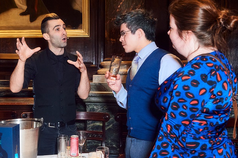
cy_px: 87
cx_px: 93
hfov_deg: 47.1
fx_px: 271
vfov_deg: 32.6
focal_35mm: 41
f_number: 4.5
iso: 1000
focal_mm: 32
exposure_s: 1/160
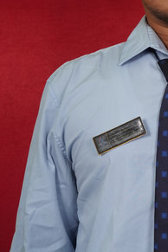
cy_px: 64
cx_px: 194
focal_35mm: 186
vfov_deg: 11.0
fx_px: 1304
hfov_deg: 7.3
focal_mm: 47
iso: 400
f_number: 6.3
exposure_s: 1/160
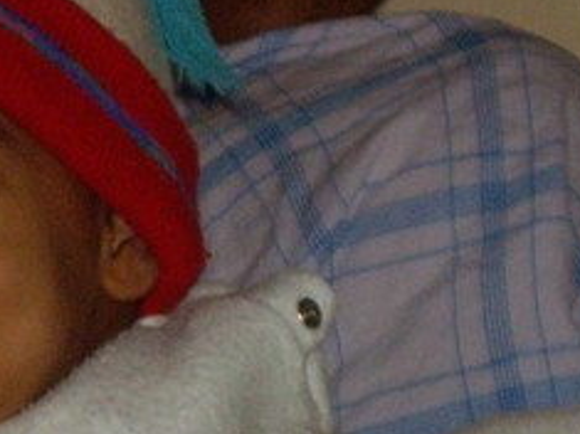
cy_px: 326
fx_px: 8323
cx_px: -178
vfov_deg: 3.0
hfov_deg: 4.0
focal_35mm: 497
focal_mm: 18.6
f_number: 5.2
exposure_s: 1/125
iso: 200
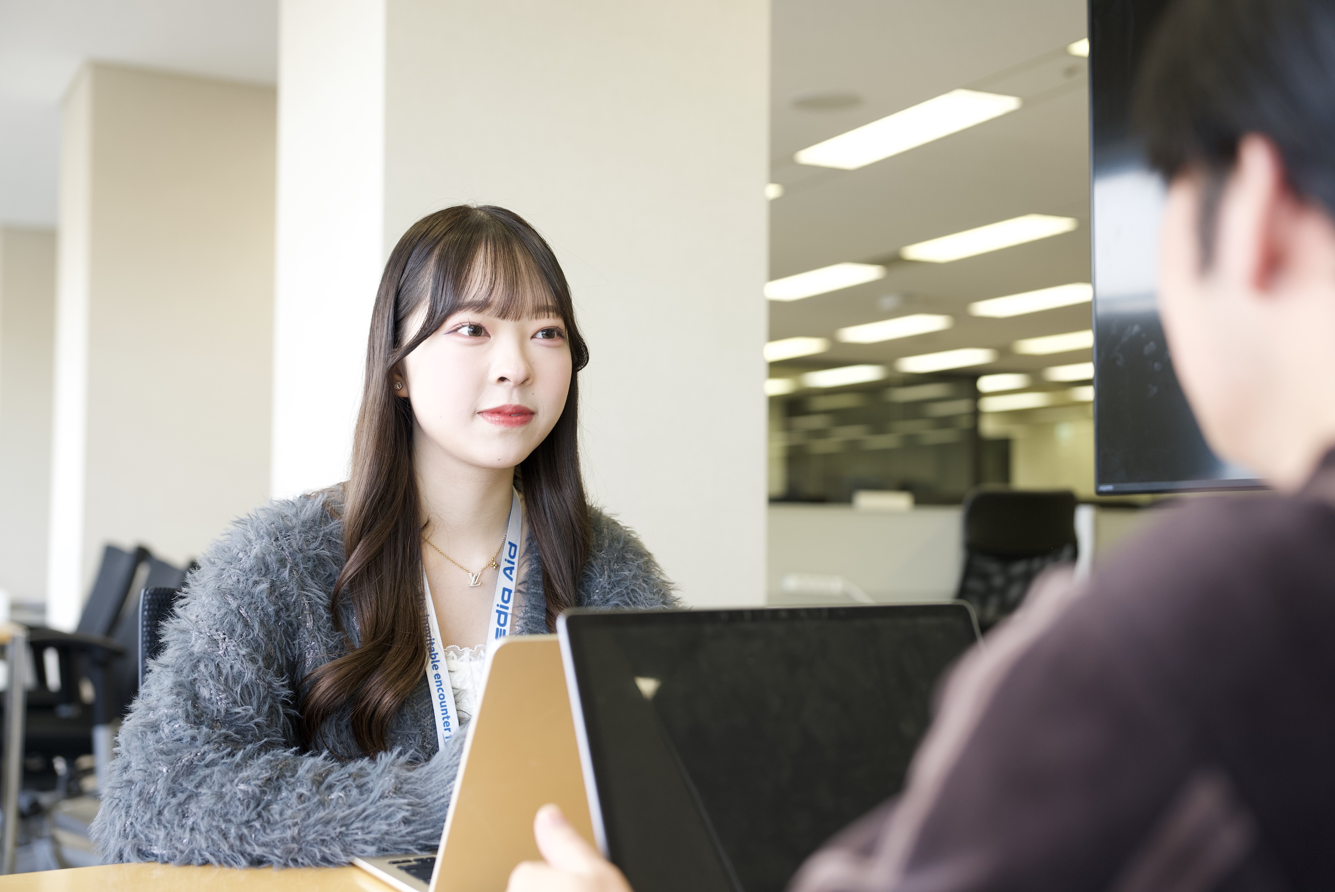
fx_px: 1670
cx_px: 668
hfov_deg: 43.6
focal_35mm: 45
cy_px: 446
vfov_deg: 29.9
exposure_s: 1/100
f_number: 2.8
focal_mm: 45
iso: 400
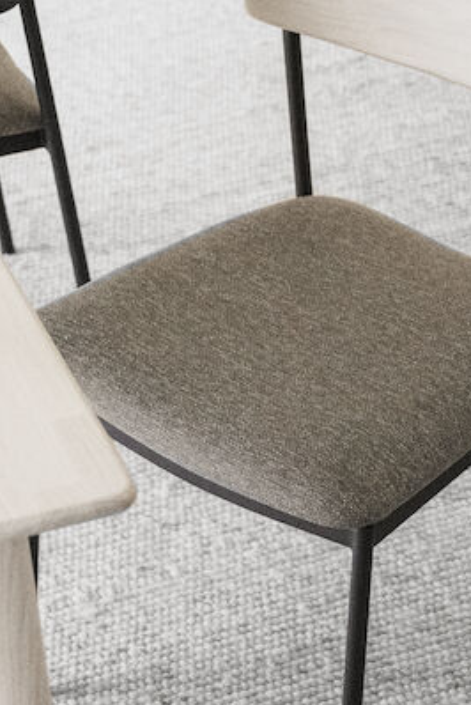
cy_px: 344
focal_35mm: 123
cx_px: 164
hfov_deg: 11.2
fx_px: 2409
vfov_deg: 16.6
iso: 8000
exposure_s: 1/100
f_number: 4
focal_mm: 49
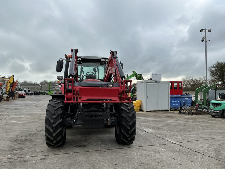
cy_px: 84
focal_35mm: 28
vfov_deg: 49.7
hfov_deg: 63.4
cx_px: 112
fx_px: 182
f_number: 1.8
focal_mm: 3
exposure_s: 1/504
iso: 25
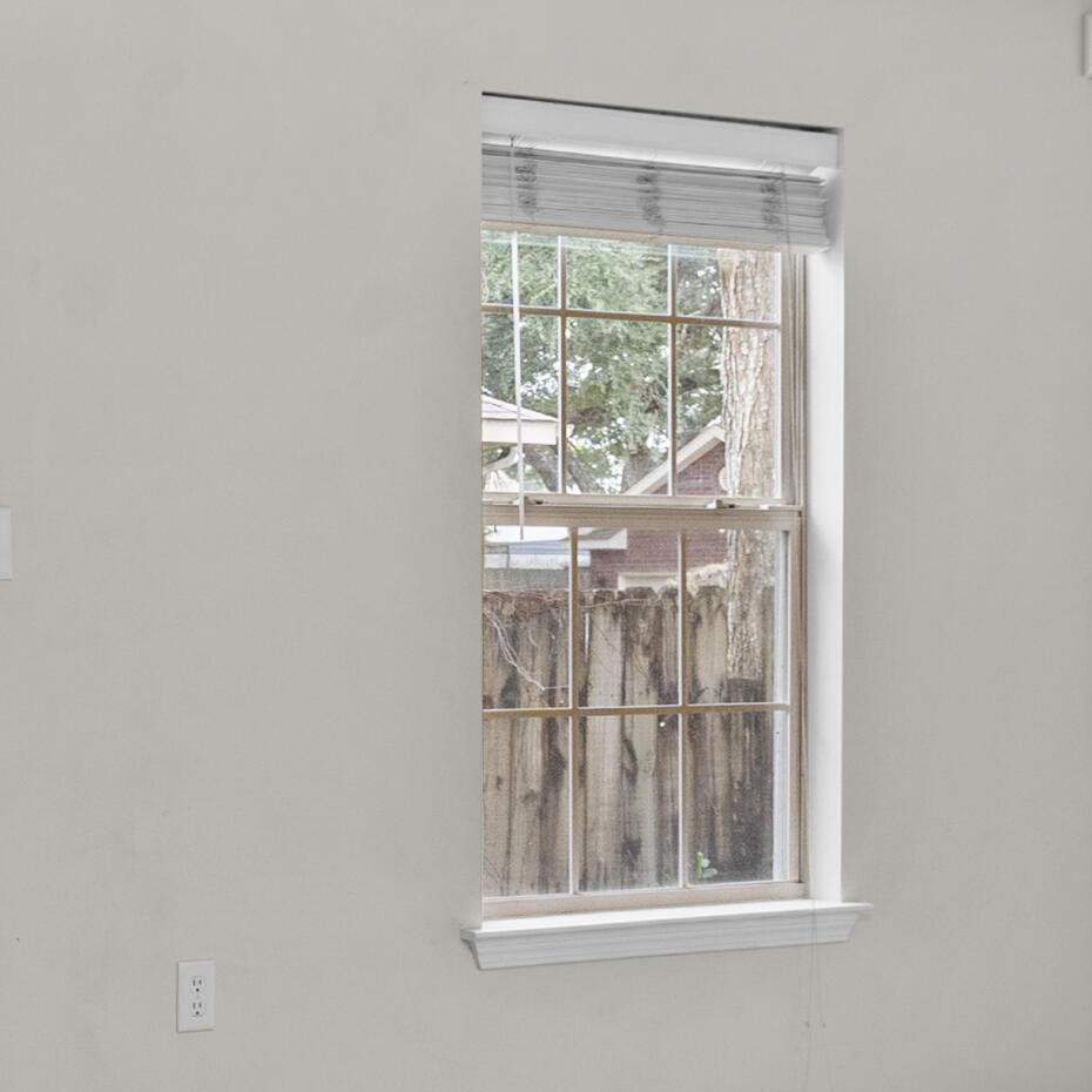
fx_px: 2641
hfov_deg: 22.0
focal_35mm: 74
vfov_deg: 23.0
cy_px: 901
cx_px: -127
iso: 250
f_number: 5.6
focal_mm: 18
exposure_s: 1/2.5
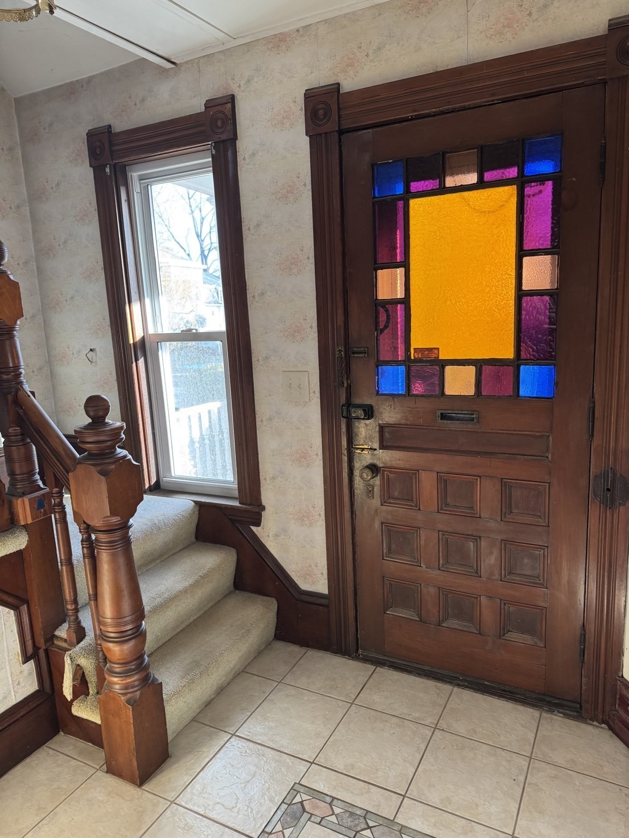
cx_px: 314
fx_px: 581
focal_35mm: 24
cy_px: 419
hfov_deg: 56.8
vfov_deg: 71.6
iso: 200
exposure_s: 1/121
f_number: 1.78
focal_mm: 6.76
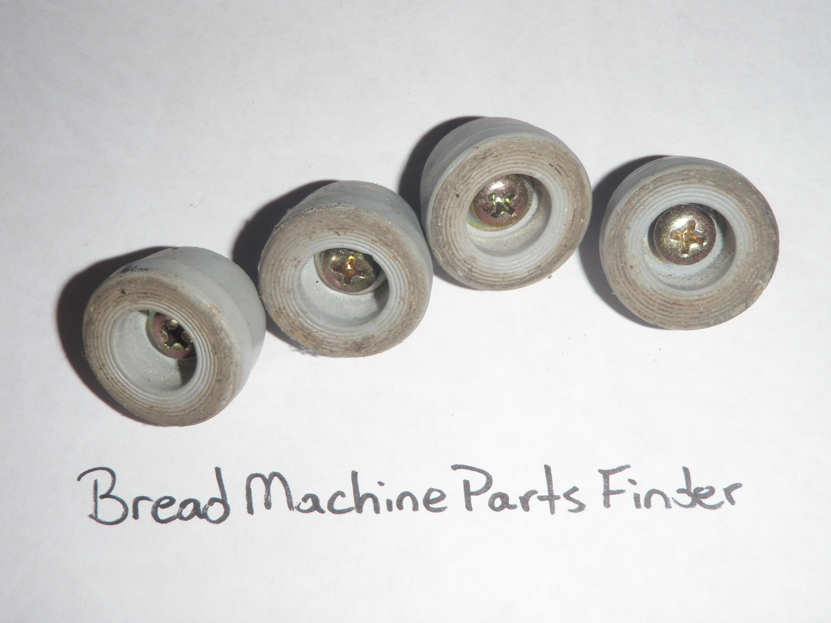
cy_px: 312
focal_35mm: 49
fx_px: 1176
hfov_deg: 38.9
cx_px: 416
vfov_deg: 29.7
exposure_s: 1/50
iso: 100
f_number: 6.3
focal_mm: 8.89
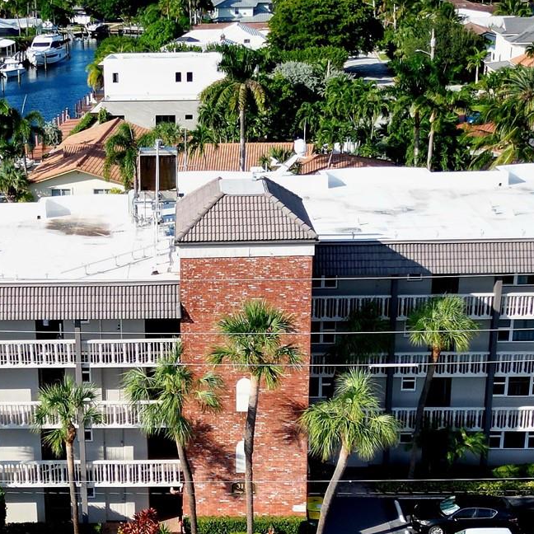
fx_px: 1169
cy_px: 341
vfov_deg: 25.6
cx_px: 124
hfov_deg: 25.4
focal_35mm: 67
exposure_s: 1/2500
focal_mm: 6.72
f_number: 1.7
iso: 120
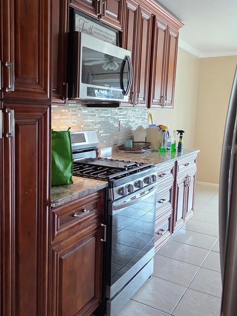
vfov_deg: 53.9
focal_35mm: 34
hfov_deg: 41.1
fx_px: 310
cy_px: 147
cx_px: 72
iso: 640
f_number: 1.7
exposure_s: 1/120
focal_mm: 6.3
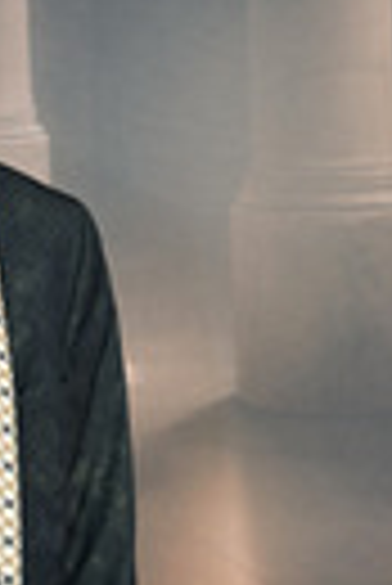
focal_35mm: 230
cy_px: 526
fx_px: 3746
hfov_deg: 6.0
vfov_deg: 8.9
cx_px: -108
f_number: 6.3
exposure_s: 1/160
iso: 800
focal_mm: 75
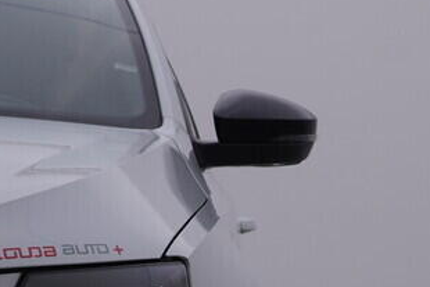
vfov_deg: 11.0
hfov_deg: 17.2
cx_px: 284
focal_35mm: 119
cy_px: 453
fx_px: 1422
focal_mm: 24
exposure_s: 1/160
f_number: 5.6
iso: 125
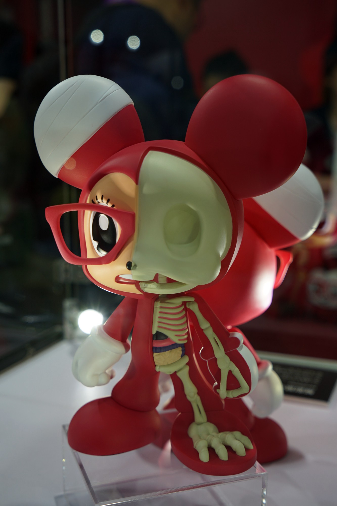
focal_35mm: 41
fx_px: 576
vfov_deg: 47.4
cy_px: 253
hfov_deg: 32.6
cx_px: 168
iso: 100
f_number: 5.6
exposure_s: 1/60
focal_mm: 41
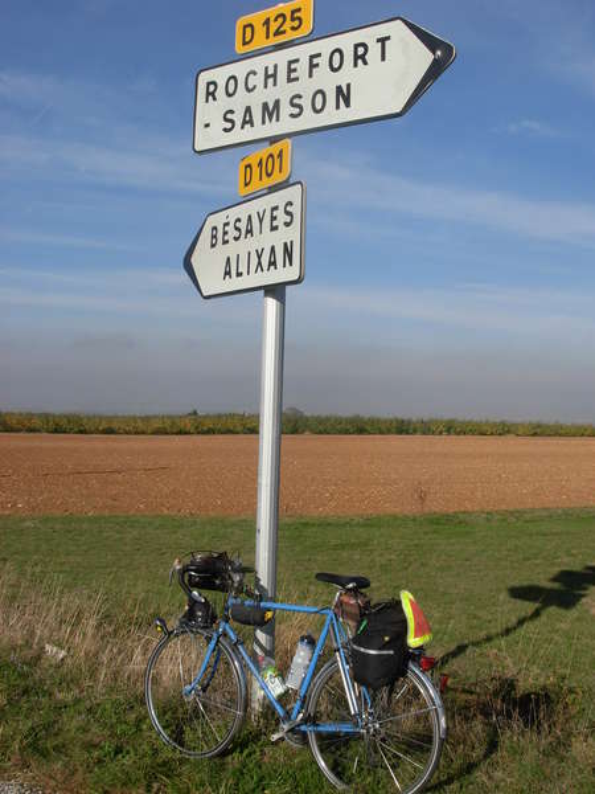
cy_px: 397
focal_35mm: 38
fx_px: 871
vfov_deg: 49.0
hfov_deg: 37.7
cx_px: 298
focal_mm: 6.3
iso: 79
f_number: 4.9
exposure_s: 1/813
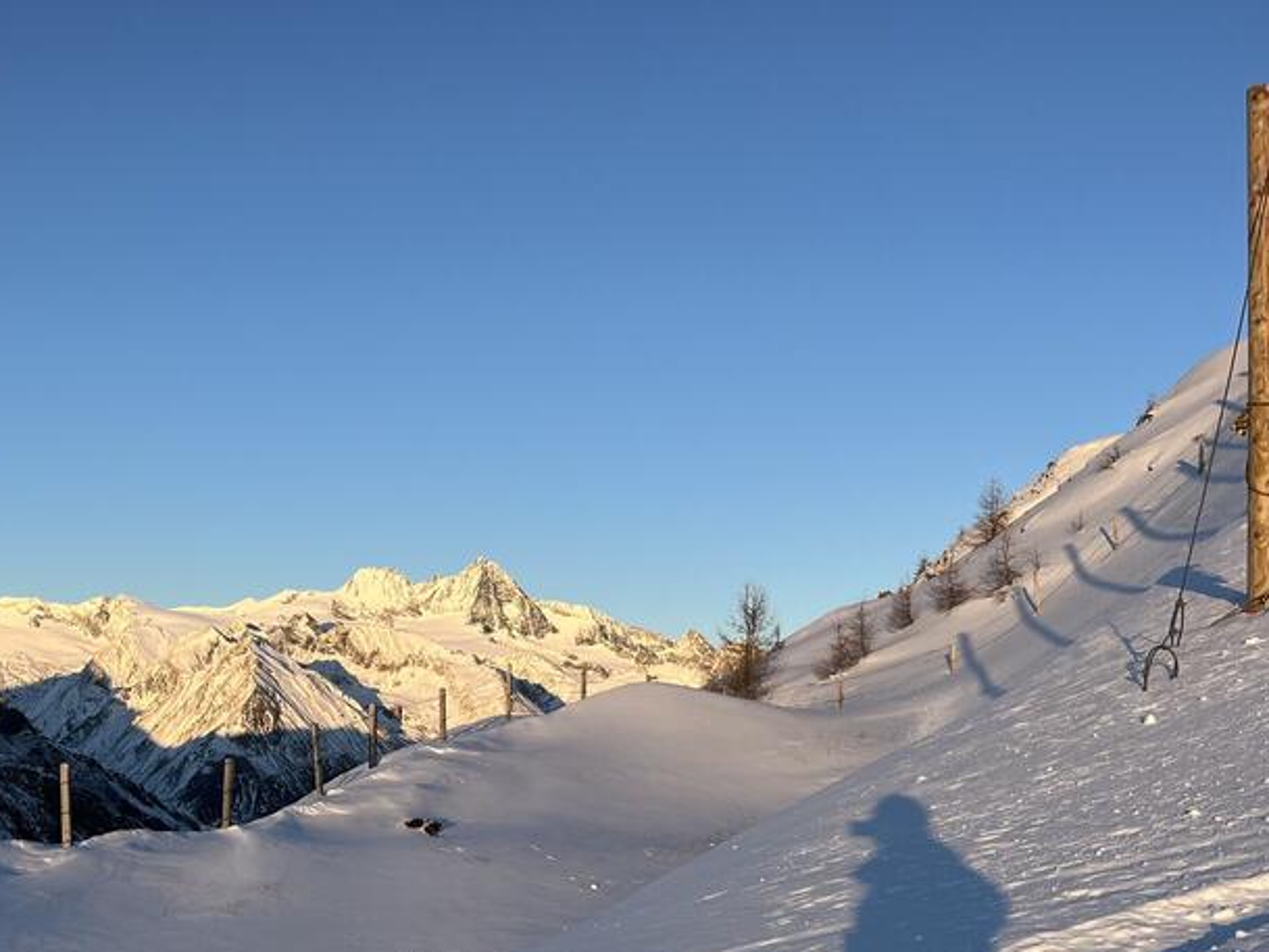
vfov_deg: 31.8
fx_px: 1613
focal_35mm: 44
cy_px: 788
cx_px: 283
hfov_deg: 41.4
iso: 50
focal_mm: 5.1
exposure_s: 1/1695
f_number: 1.6
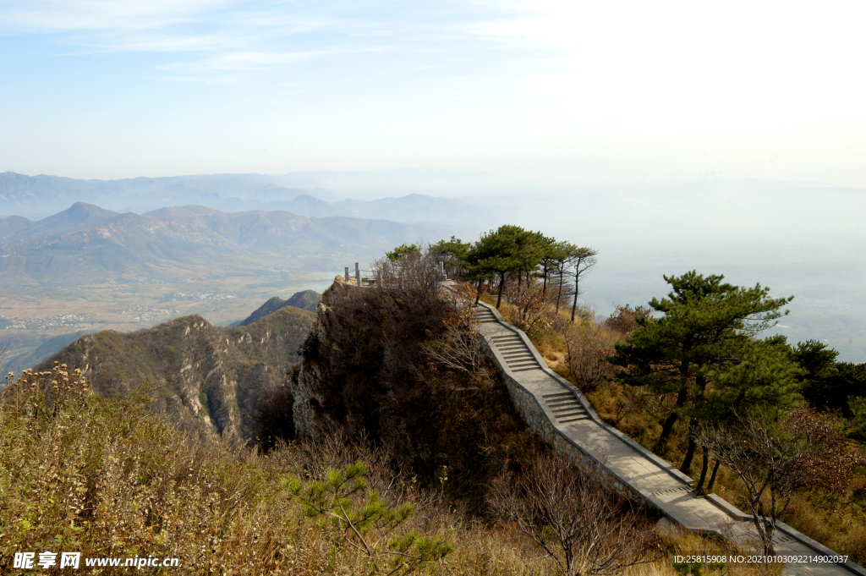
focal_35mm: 30
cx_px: 433
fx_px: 721
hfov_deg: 62.0
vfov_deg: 43.5
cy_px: 288
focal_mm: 20
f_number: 16
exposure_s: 1/50
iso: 200
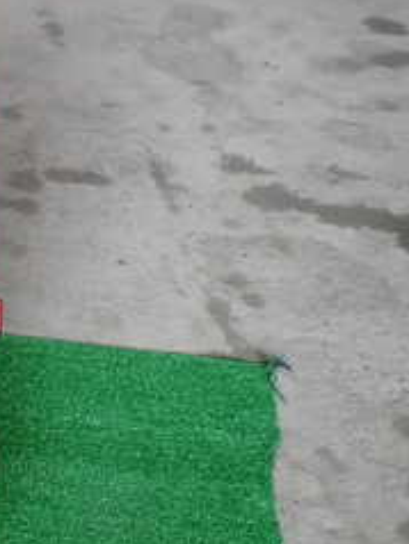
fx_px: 991
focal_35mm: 63
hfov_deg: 19.4
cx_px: -256
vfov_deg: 30.4
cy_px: 174
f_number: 2
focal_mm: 4.5
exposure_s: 1/60
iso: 100
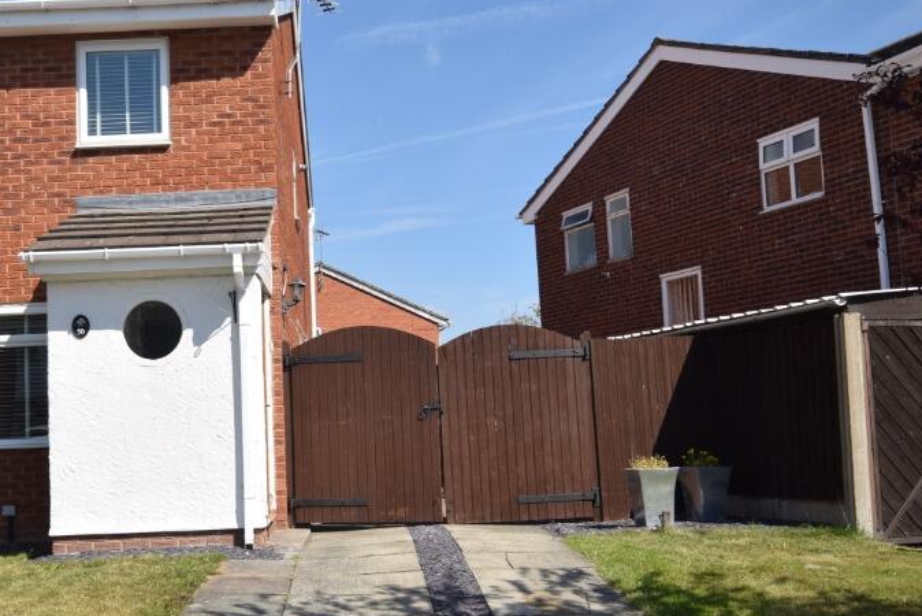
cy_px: 331
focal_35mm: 41
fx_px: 1050
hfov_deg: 46.8
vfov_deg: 32.6
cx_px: 328
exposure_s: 1/200
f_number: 10
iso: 100
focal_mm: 18
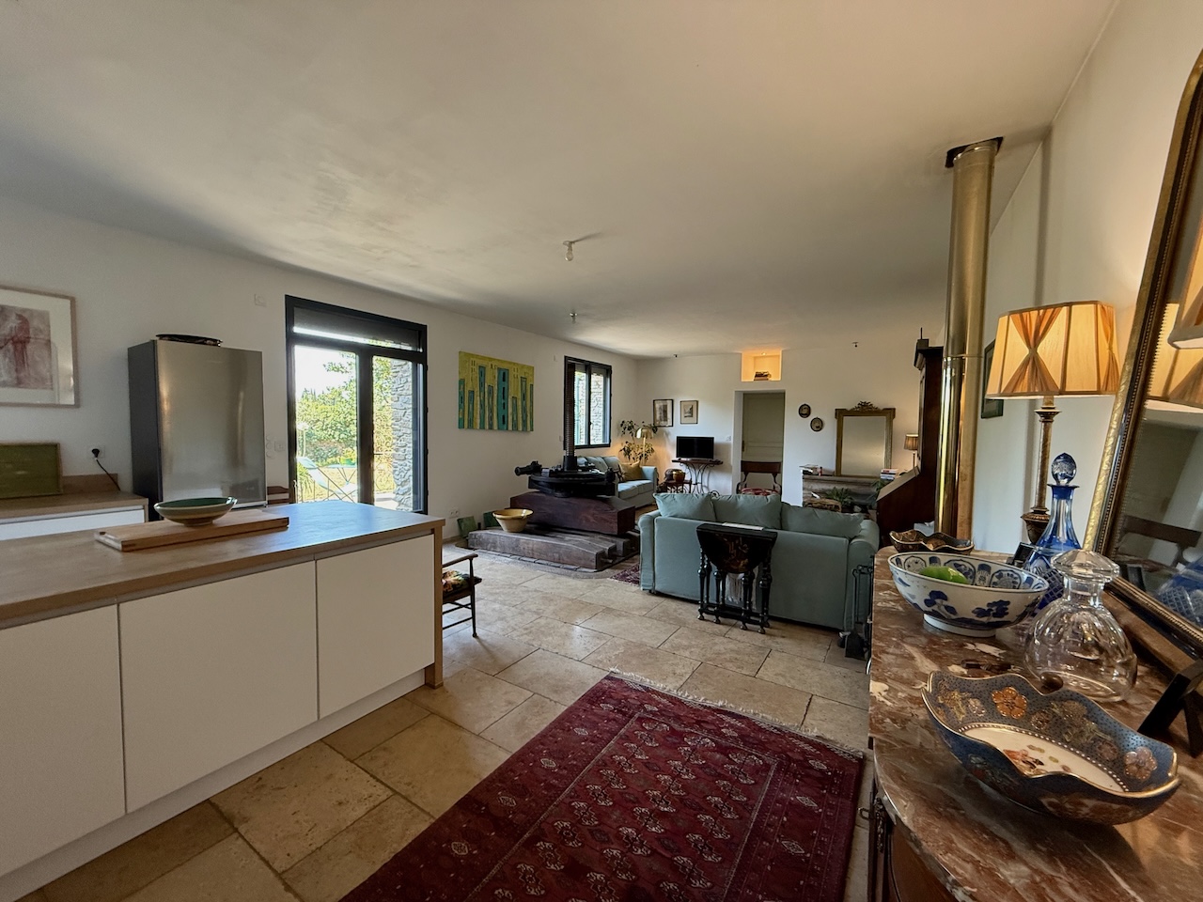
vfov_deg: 85.7
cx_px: 602
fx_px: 487
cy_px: 451
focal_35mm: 14
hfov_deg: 102.1
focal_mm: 2.22
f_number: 2.2
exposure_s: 1/99
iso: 320
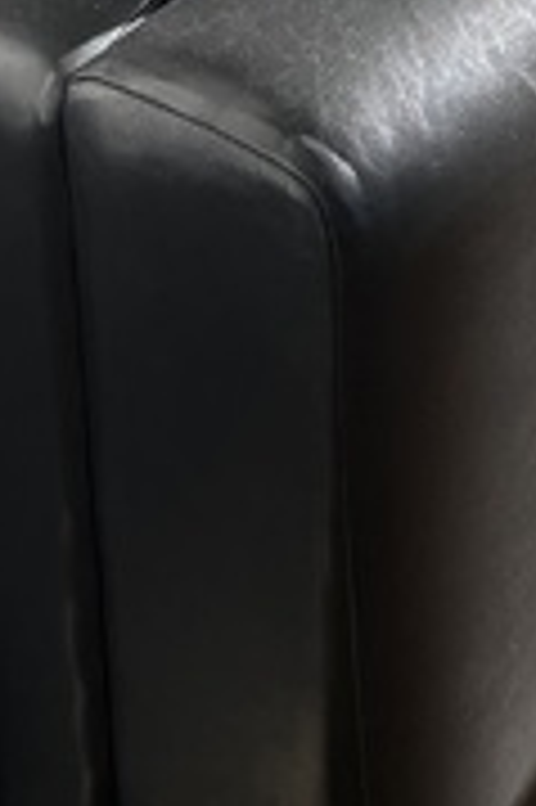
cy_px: -833
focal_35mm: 125
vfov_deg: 13.8
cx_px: 707
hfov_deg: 10.7
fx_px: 2797
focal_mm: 3.99
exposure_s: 1/258
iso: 25
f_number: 1.8
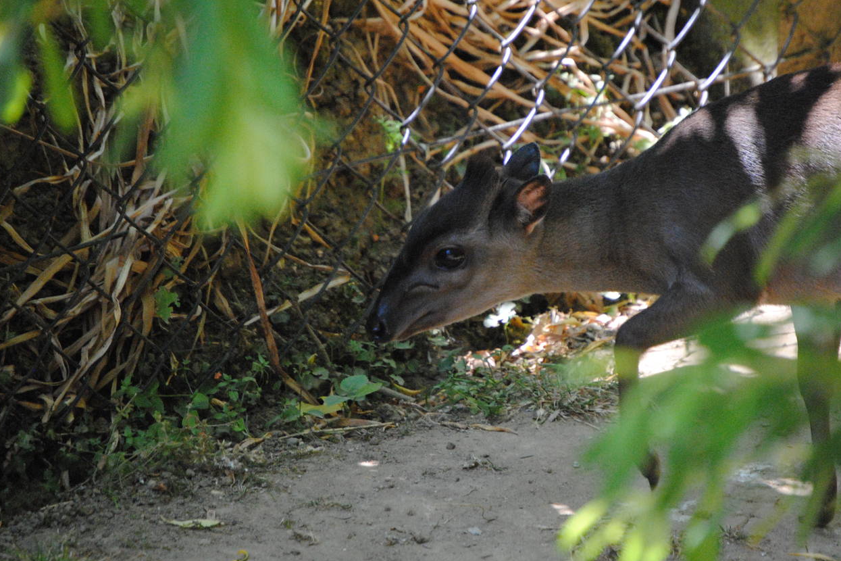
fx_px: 9017
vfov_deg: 3.6
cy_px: 297
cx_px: 470
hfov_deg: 5.3
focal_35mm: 386
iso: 1250
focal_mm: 200
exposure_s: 1/500
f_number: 5.6
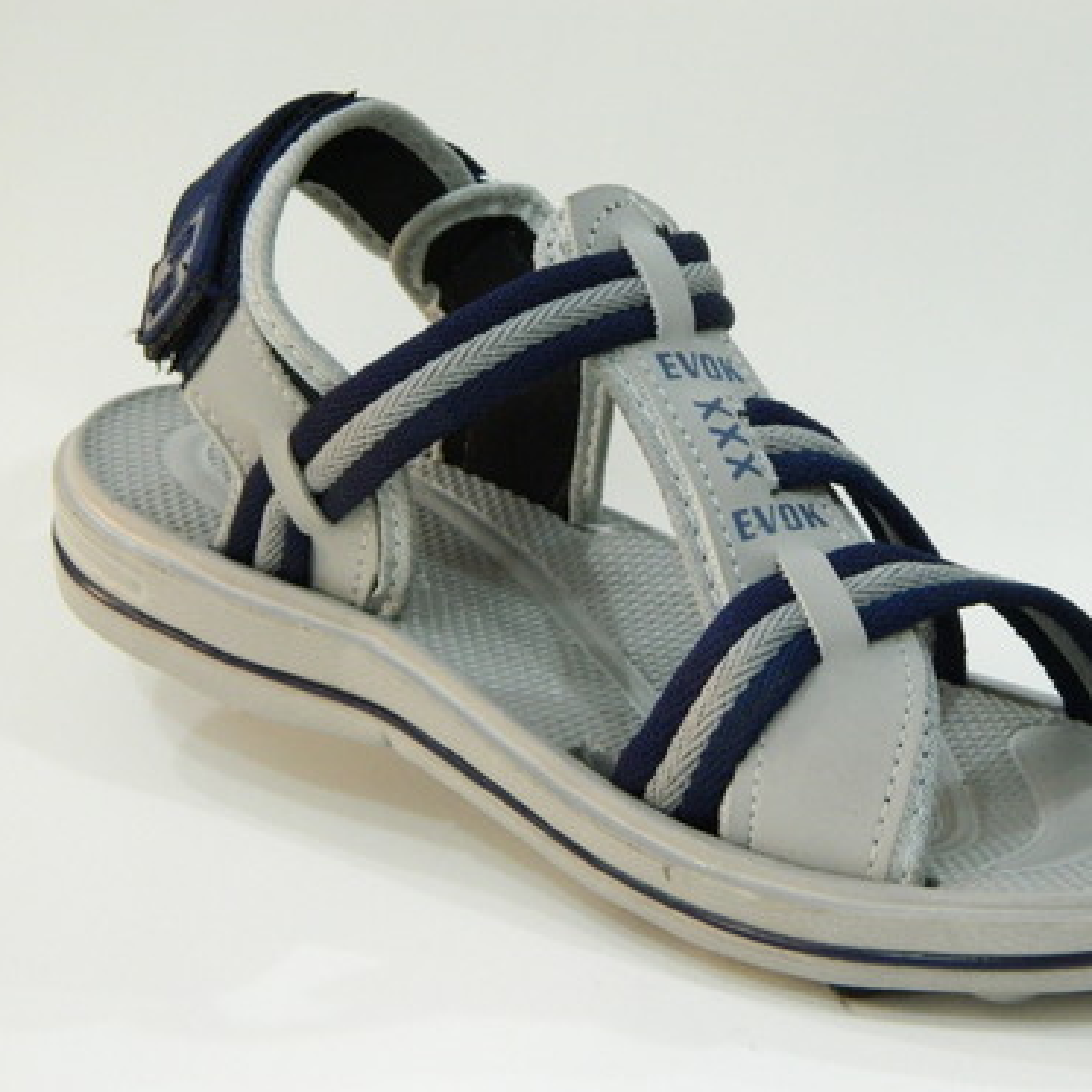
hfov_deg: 20.8
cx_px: 723
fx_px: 2962
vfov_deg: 20.9
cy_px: 546
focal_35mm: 83
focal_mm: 12.6
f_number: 4
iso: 400
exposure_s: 1/13
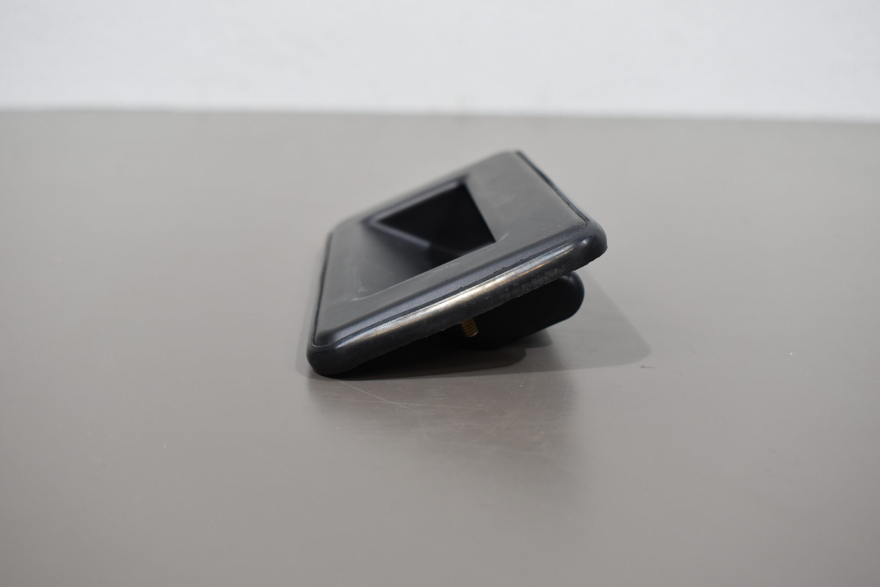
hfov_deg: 46.4
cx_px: 440
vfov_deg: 31.9
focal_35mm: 42
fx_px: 1027
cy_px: 294
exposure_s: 1/60
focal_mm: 28
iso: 560
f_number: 5.6
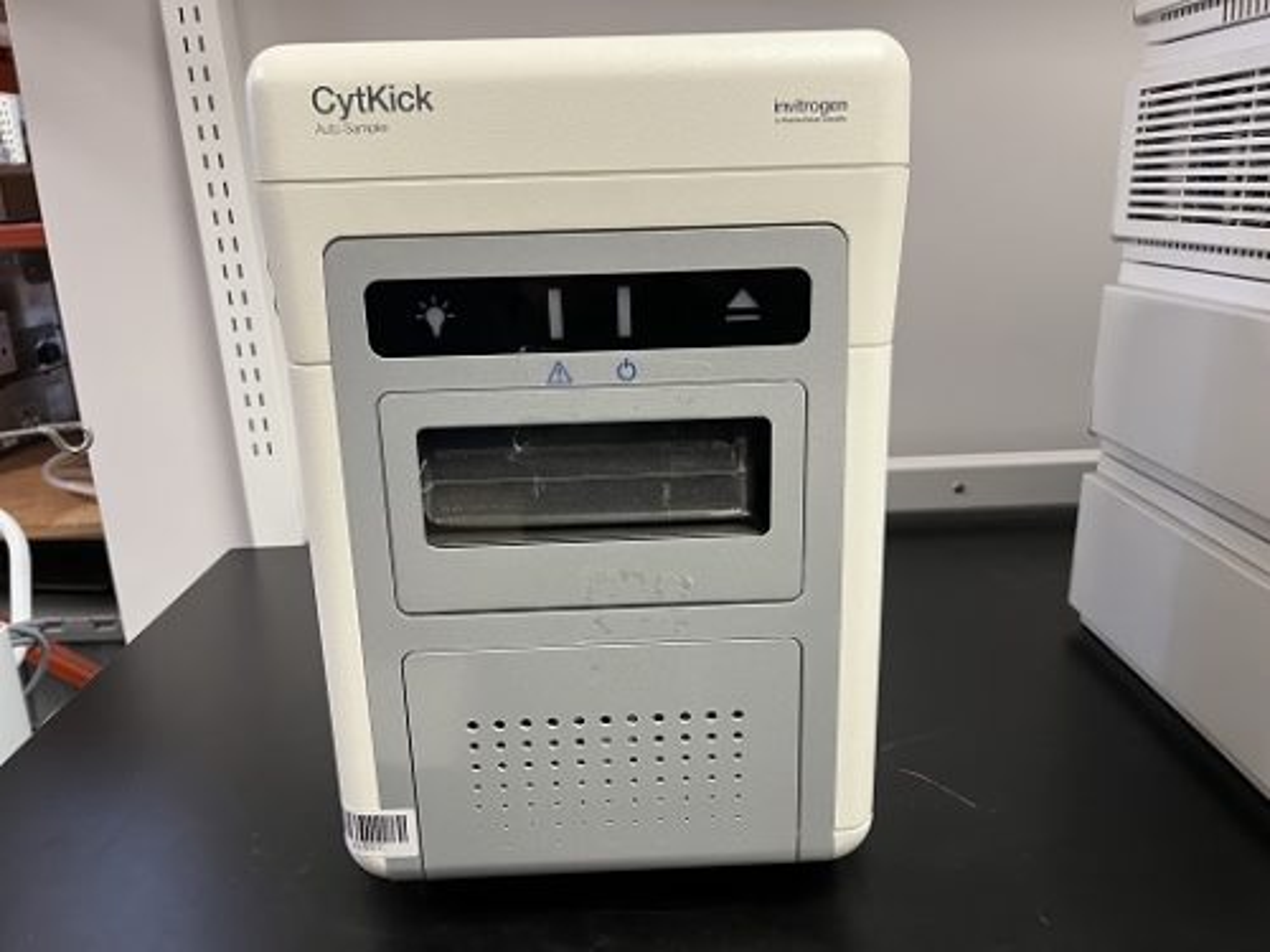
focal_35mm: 26
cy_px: 476
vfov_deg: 53.1
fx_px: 954
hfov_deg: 67.3
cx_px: 635
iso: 250
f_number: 1.6
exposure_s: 1/60
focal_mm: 5.1
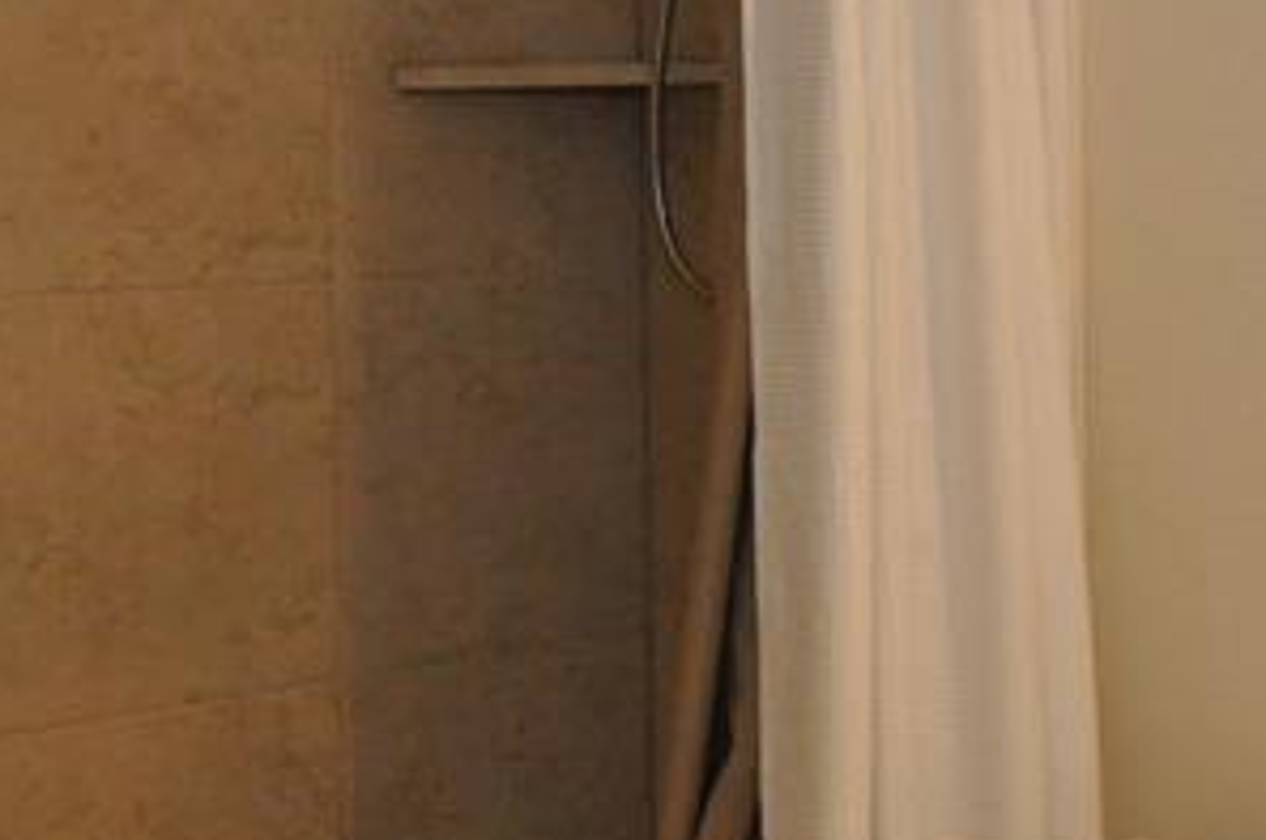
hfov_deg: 30.1
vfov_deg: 21.7
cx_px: 1275
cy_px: 239
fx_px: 2177
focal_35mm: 62
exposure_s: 1/200
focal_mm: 12
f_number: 7.1
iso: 2000
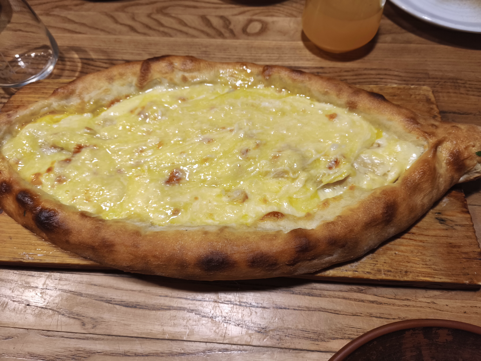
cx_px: 240
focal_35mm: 23
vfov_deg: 58.9
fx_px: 320
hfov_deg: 73.9
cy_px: 180
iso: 500
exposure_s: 1/50
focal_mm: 5.35
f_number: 1.7
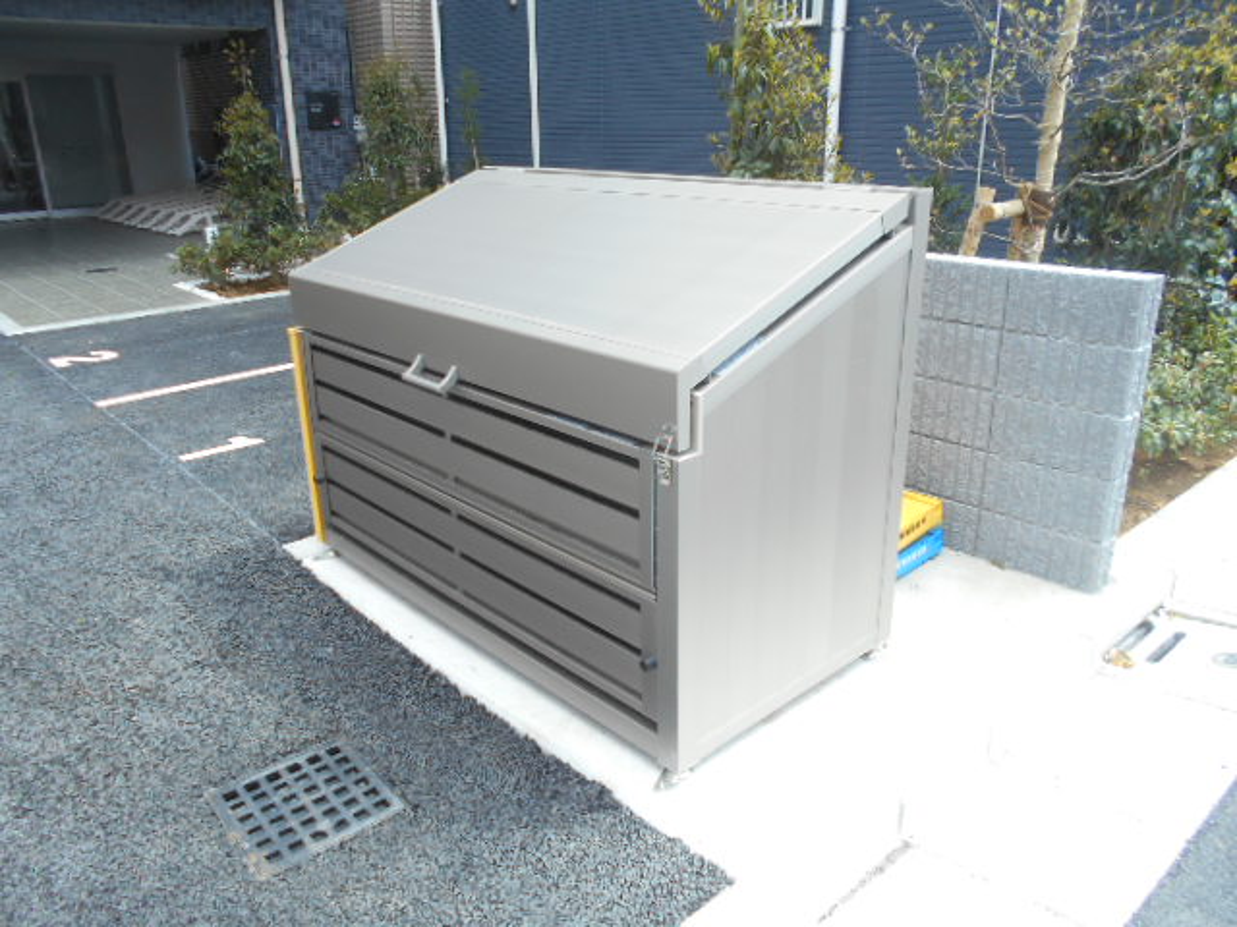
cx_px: 618
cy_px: 464
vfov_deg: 53.1
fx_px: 929
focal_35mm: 26
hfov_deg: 67.3
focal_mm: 4.6
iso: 80
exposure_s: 1/125
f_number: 3.2
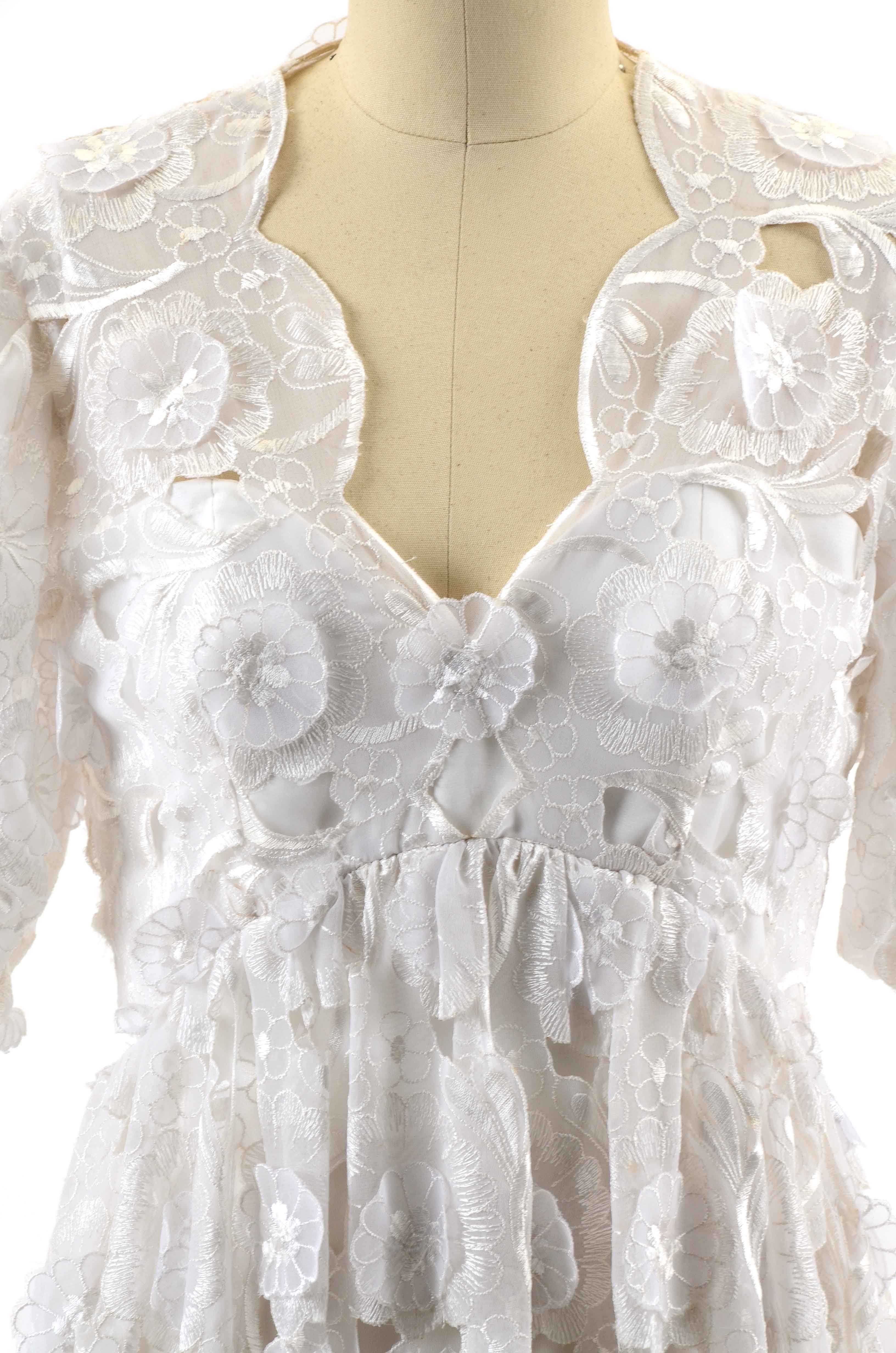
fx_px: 5906
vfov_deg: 13.1
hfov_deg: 8.7
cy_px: 676
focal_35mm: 158
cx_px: 448
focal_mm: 105
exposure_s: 1/160
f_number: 13
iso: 200
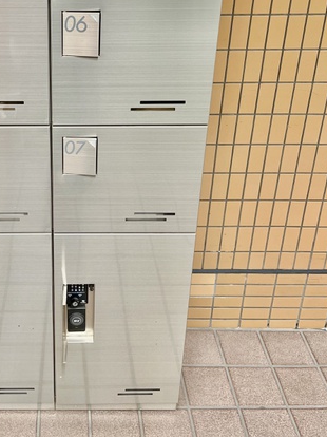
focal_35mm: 44
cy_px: 97
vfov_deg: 41.4
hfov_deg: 31.8
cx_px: 59
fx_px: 555
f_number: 1.6
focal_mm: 5.1
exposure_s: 1/122
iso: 100
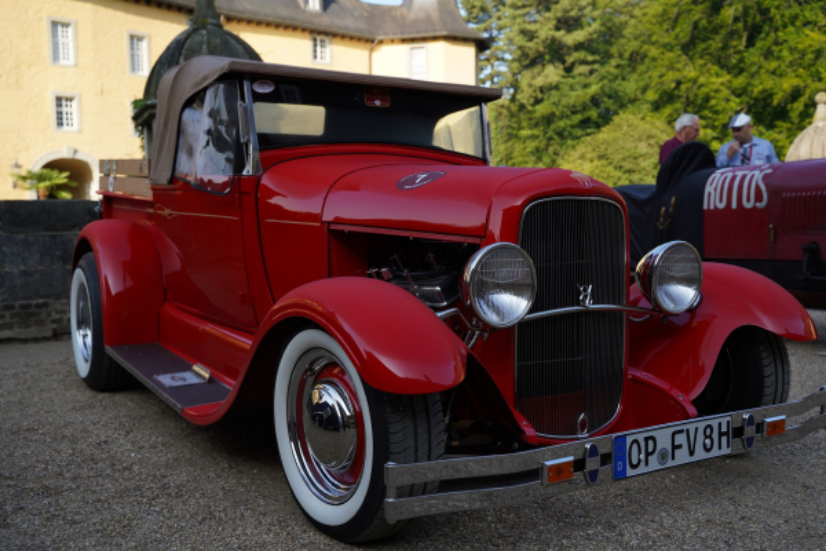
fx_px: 826
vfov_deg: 36.9
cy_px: 276
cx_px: 413
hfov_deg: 53.1
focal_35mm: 36
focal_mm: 36
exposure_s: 1/640
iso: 250
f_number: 4.5
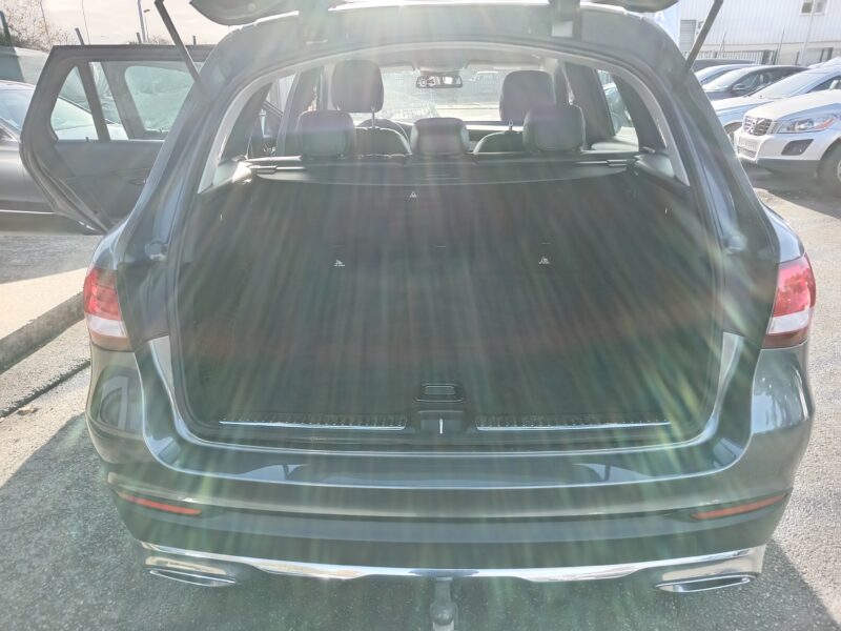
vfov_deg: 54.9
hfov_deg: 69.4
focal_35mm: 25
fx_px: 607
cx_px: 420
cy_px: 316
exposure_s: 1/100
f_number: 1.8
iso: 116
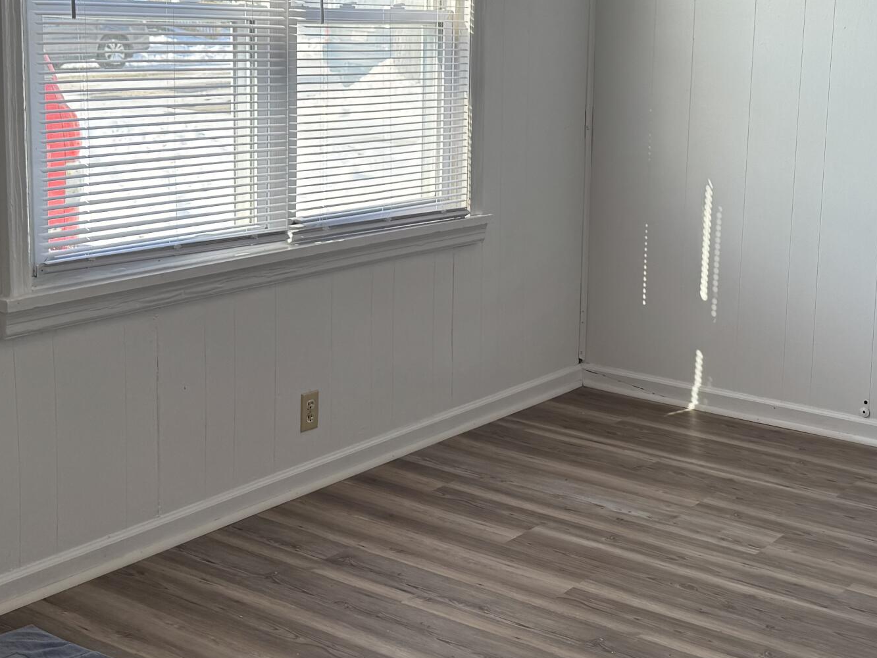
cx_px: 509
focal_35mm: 54
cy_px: 234
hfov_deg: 35.5
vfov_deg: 26.9
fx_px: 1368
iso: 80
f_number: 1.78
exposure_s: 1/470
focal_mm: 6.76
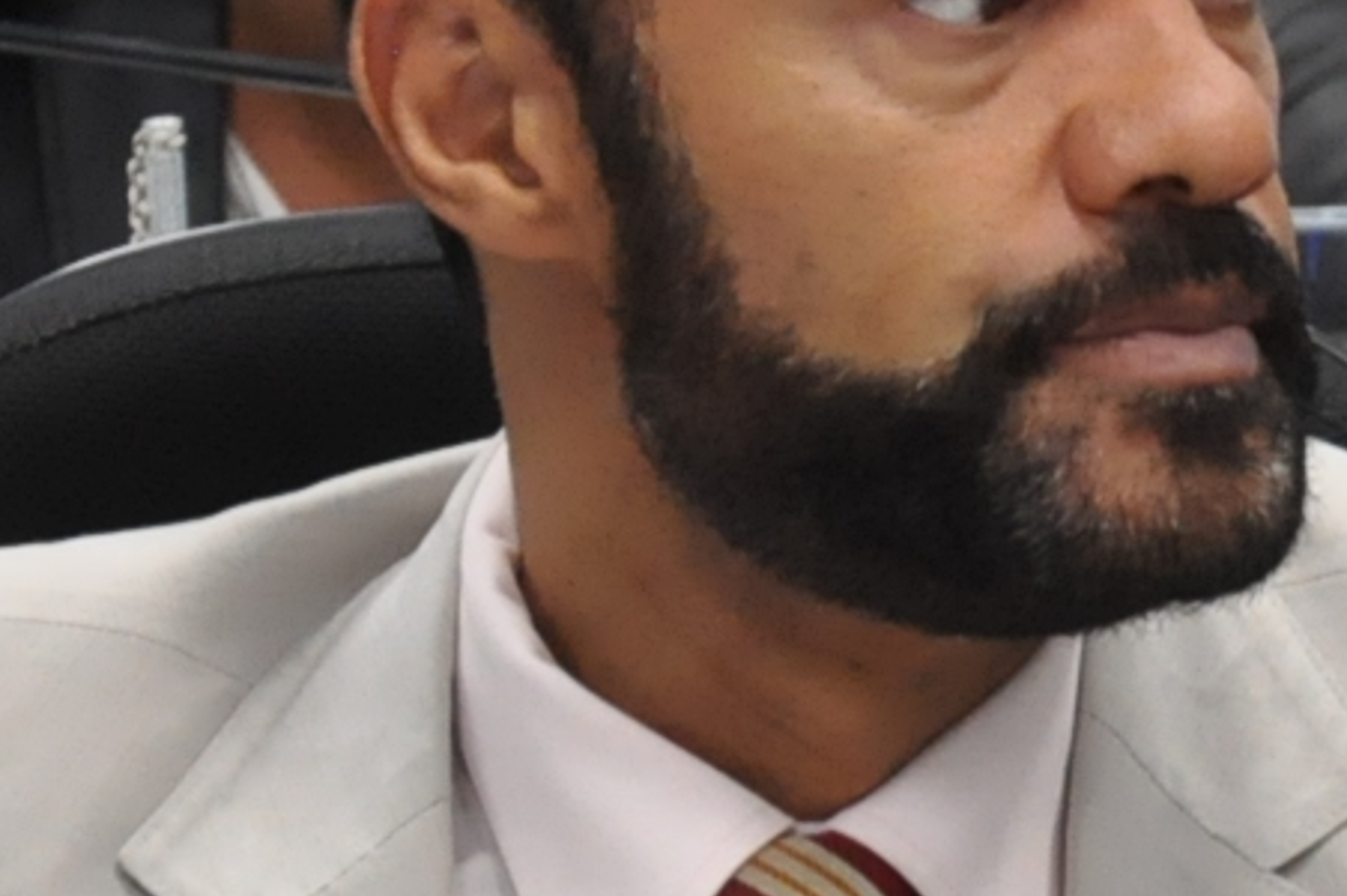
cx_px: 1446
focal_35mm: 748
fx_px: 27980
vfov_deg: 1.8
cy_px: 672
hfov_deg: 2.8
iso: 2000
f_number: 5.6
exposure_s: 1/125
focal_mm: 105
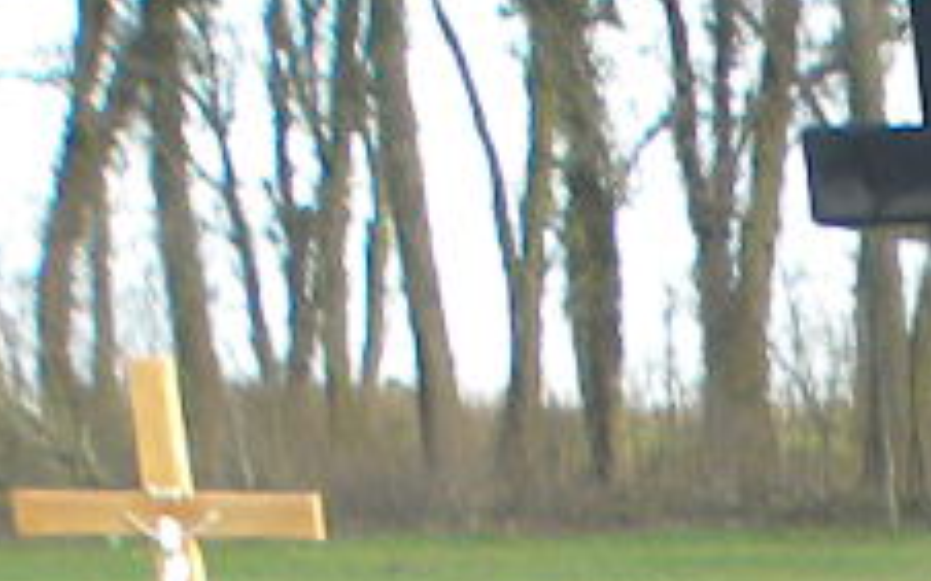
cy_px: 2023
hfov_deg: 8.9
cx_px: 2735
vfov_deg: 6.0
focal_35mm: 195
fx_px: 4945
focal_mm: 4.6
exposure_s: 1/76
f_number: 2.8
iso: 64
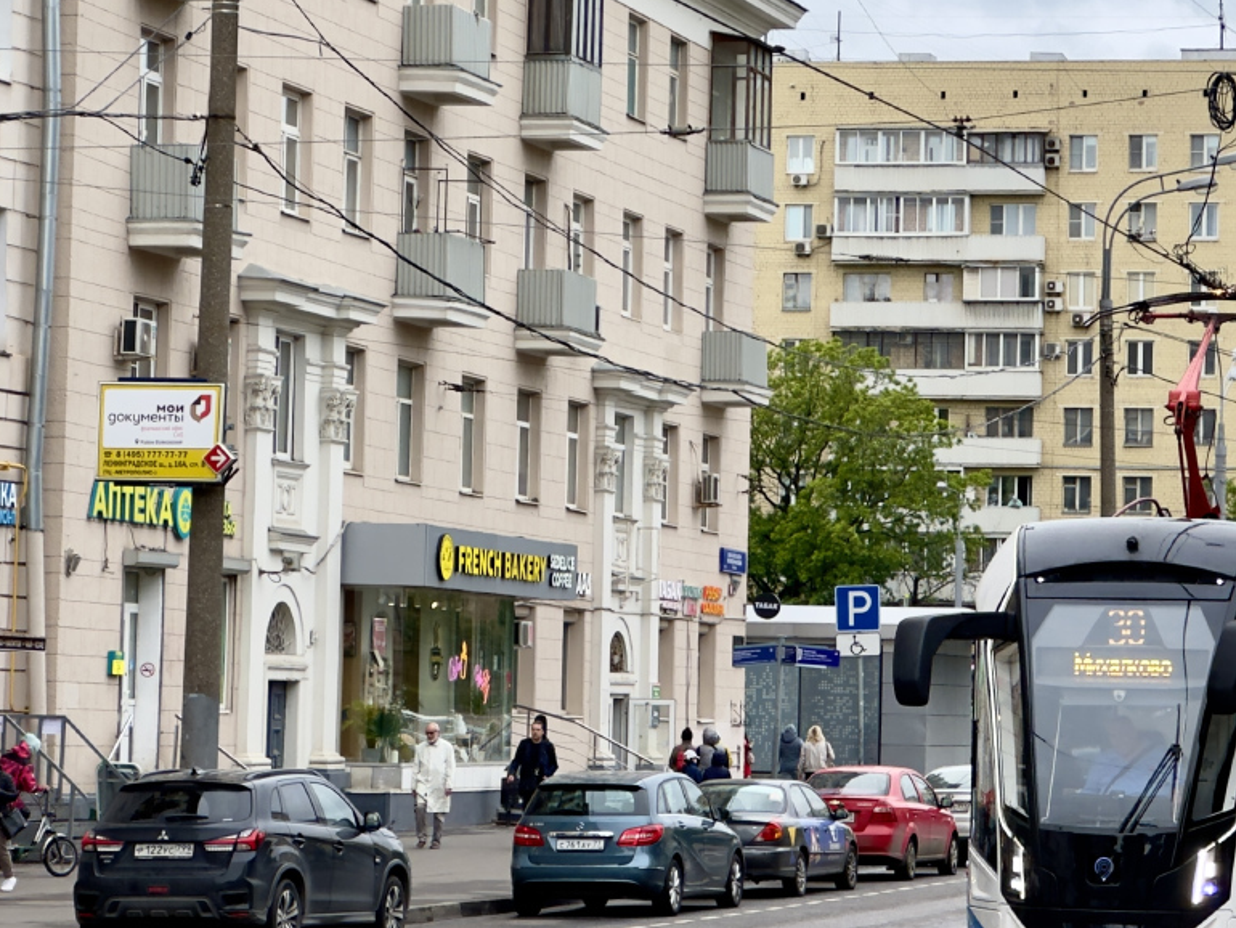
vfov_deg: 11.4
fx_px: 4643
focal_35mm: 130
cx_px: 892
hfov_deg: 15.1
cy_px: 324
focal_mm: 9
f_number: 2.8
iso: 32
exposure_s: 1/221
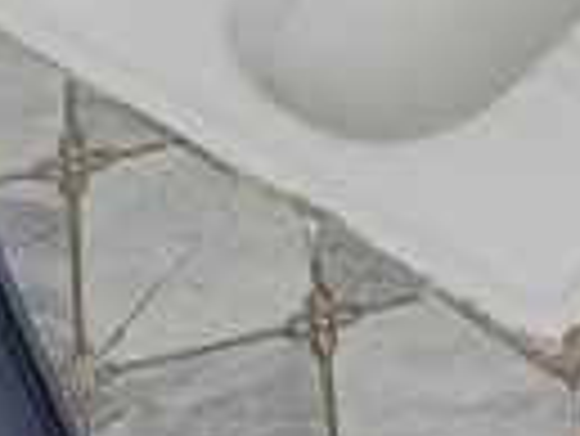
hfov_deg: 11.1
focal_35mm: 167
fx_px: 2801
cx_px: 1030
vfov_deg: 8.0
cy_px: -742
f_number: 1.9
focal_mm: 5.52
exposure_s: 1/100
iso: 64
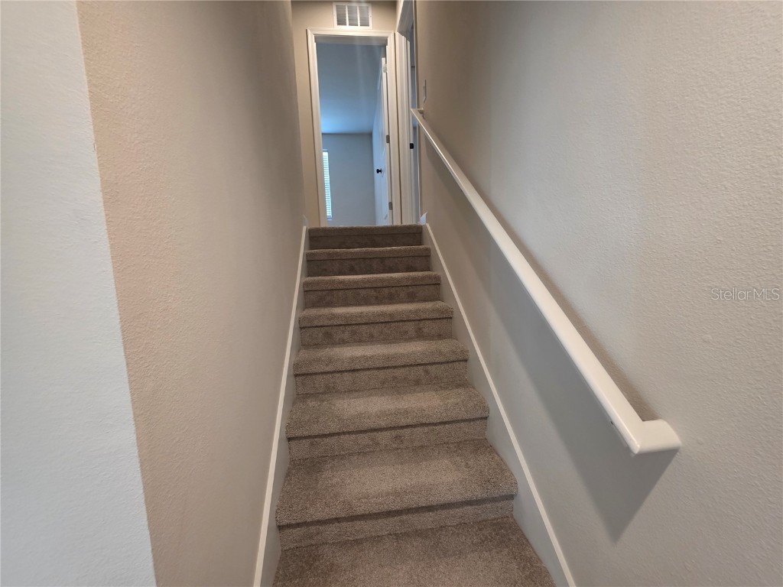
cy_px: 294
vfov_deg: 89.9
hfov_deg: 106.2
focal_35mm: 13
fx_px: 294
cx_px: 392
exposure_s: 1/60
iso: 200
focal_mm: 2.2
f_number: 1.9
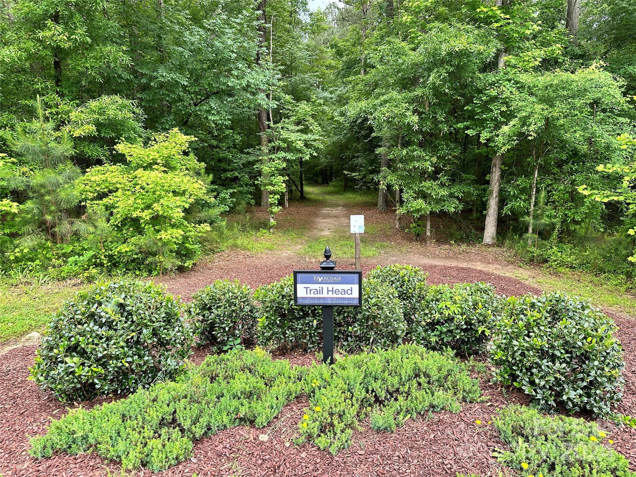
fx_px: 441
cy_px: 238
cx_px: 318
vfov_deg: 56.8
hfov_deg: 71.6
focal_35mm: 24
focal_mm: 6.86
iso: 80
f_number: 1.78
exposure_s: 1/344
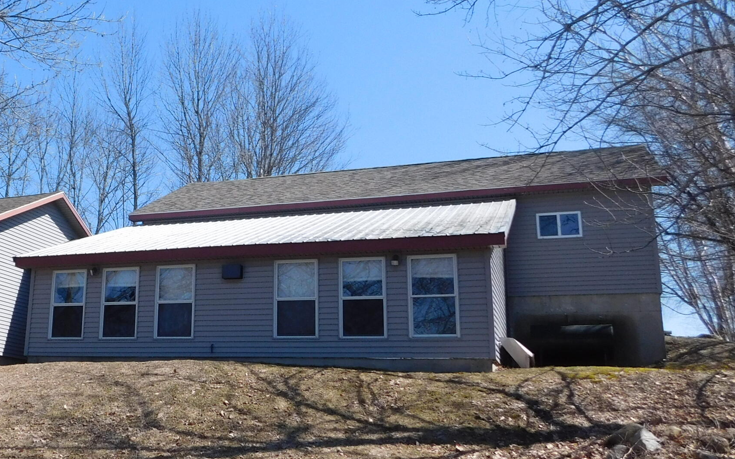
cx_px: 145
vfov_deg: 29.8
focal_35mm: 43
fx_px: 861
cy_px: 200
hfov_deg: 44.0
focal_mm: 4
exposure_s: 1/400
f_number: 6
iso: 125
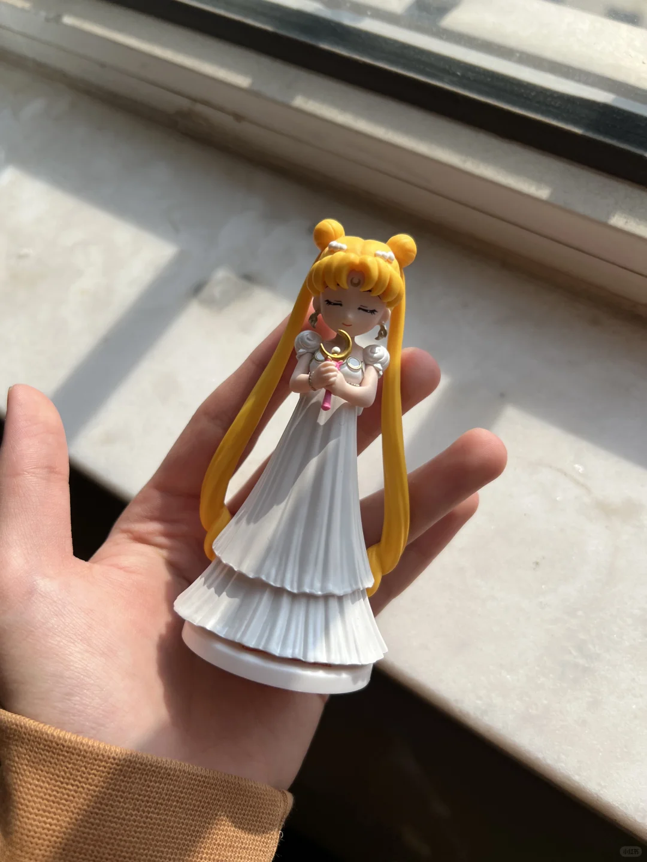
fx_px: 648
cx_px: 324
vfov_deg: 67.3
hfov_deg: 53.1
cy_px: 431
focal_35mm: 26
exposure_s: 1/3571
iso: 50
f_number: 1.5
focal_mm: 5.7
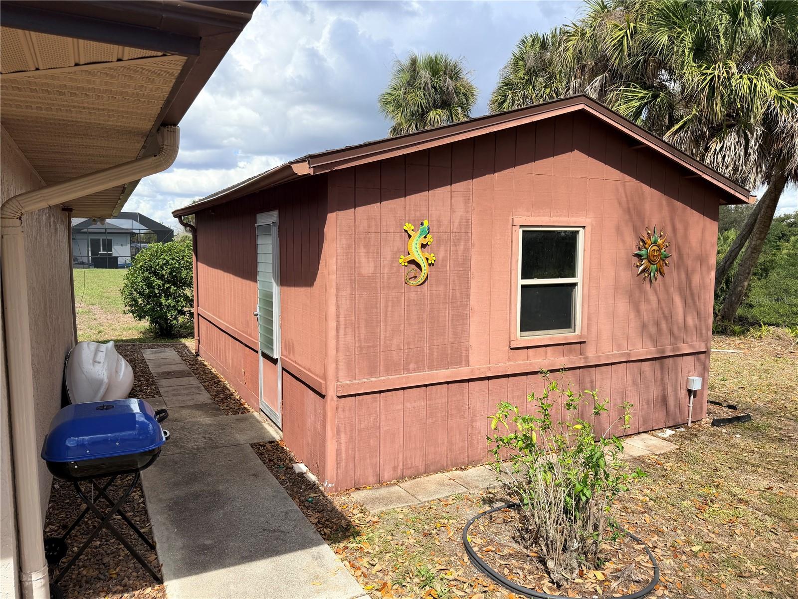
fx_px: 553
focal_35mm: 24
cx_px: 399
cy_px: 300
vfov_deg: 56.8
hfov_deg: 71.6
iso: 80
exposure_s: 1/3759
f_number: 1.78
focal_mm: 6.76
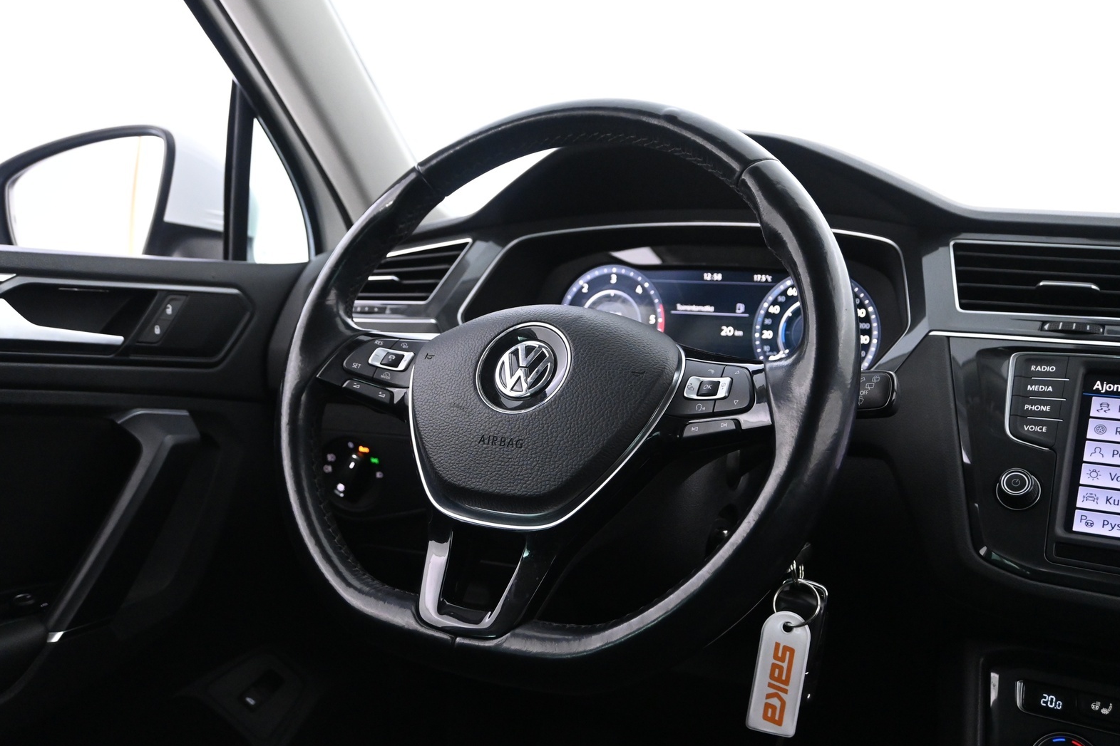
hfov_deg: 56.9
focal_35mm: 33
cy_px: 375
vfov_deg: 39.7
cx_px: 565
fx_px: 1035
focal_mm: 21.5
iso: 3200
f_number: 4
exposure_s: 1/30
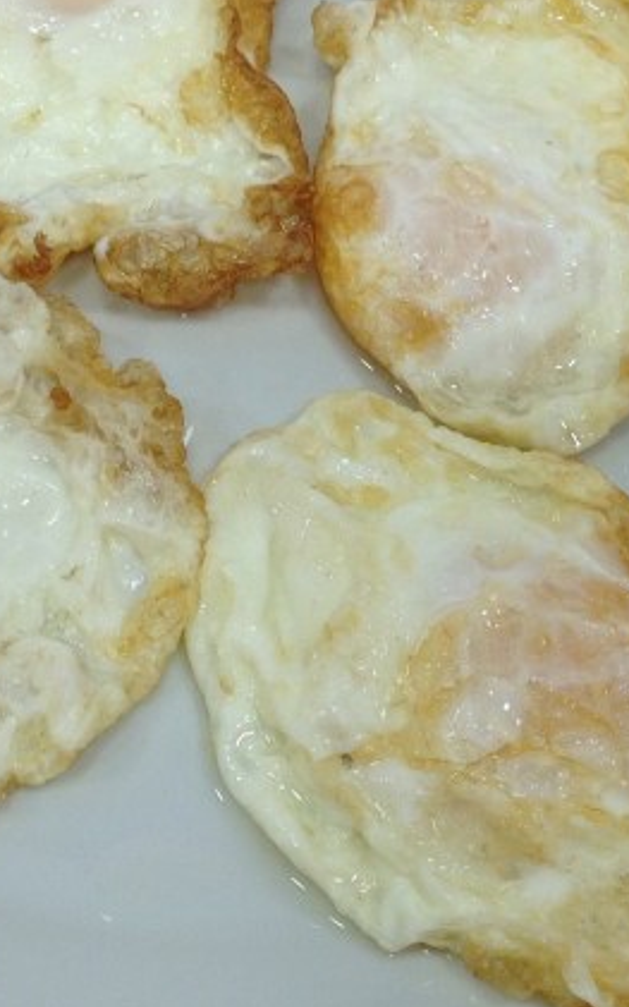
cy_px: 458
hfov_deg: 14.8
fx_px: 2414
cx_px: 170
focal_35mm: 88
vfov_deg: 23.5
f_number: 2.4
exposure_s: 1/50
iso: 50
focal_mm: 4.28
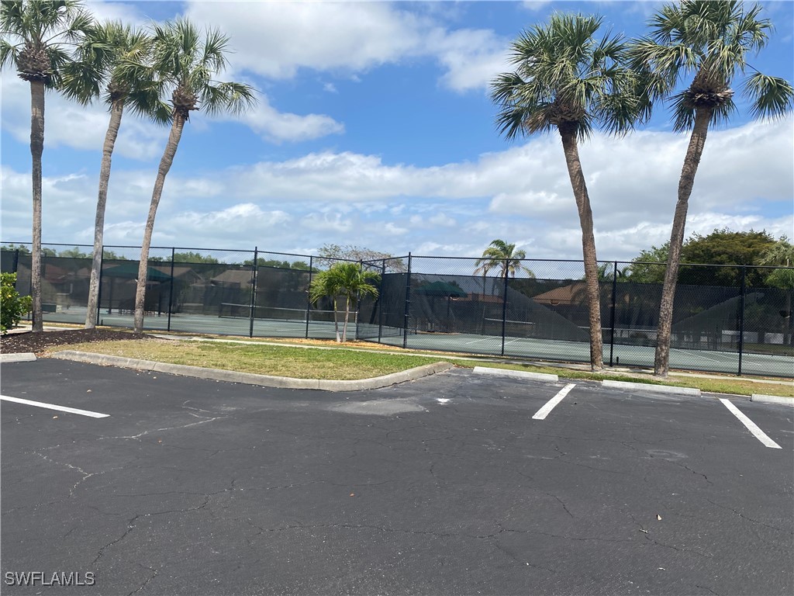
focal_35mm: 26
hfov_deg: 67.3
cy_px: 298
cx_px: 397
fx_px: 596
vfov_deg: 53.1
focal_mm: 4.25
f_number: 1.8
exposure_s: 1/4274
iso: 32
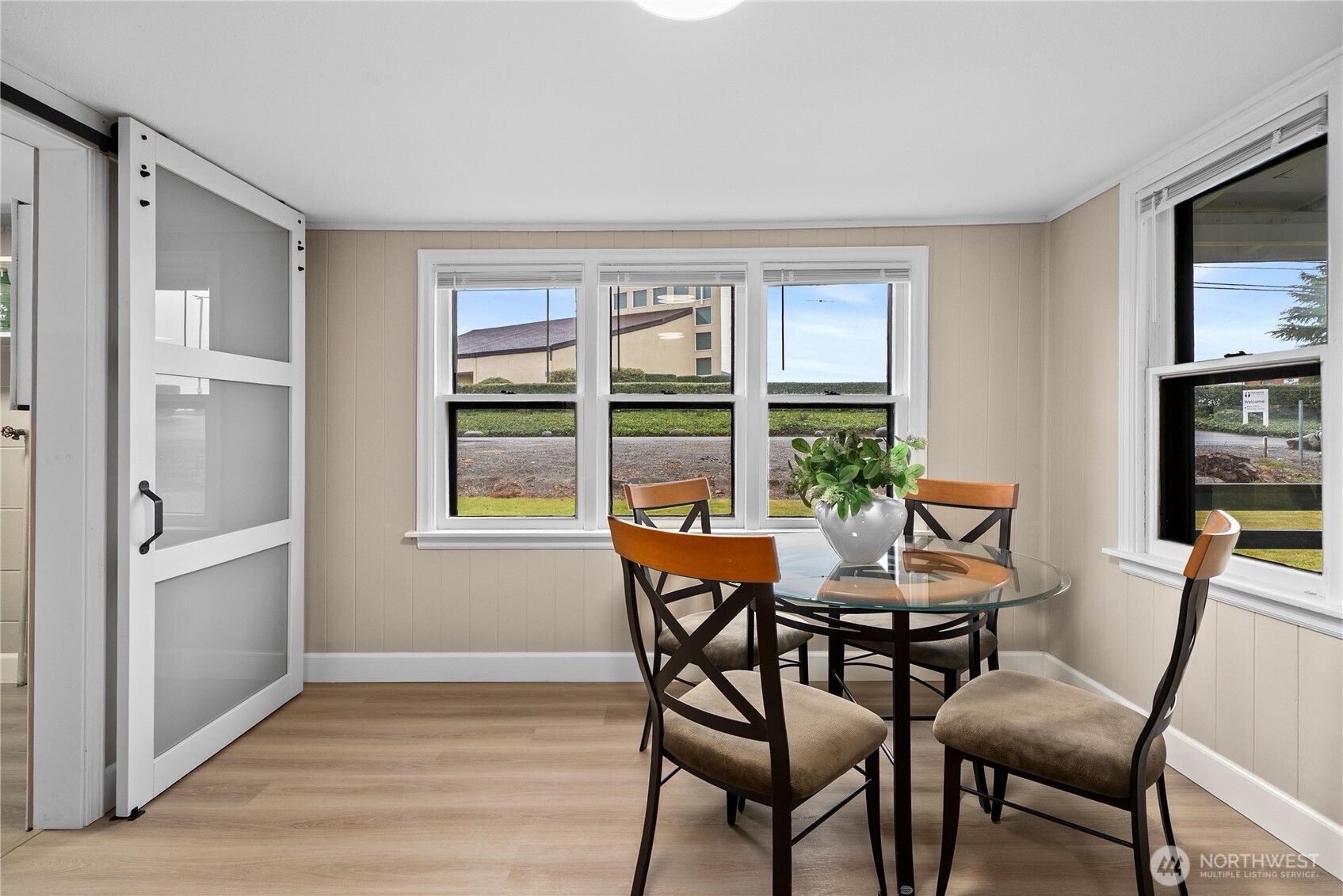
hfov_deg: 96.7
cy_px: 448
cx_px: 672
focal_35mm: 16
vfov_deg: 73.8
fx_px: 597
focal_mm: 16
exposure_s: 1/15
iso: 1000
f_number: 7.1
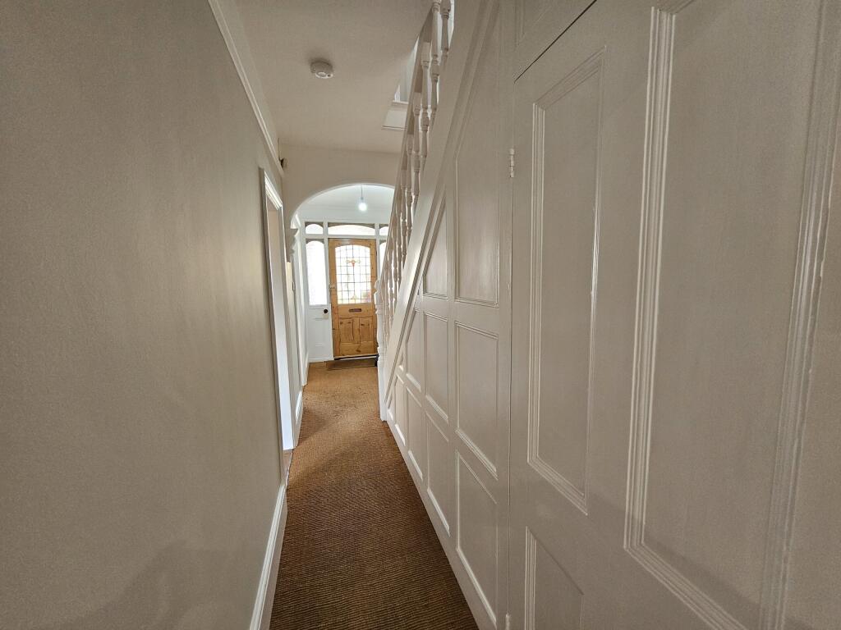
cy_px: 315
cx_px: 420
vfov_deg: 89.9
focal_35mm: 13
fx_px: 316
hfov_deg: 106.2
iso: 320
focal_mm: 2.2
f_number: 2.2
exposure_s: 1/50
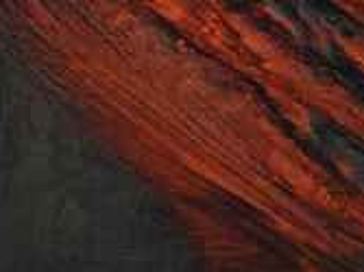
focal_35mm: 1870
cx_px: -92
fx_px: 19650
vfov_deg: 0.8
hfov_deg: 1.1
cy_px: -114
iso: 250
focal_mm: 270
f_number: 8
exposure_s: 1/10
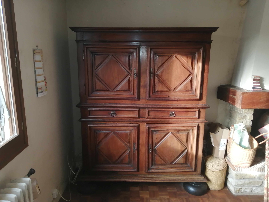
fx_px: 202
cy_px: 101
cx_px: 134
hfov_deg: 67.3
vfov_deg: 53.1
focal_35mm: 26
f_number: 1.8
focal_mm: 3.6
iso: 125
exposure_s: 1/33.3
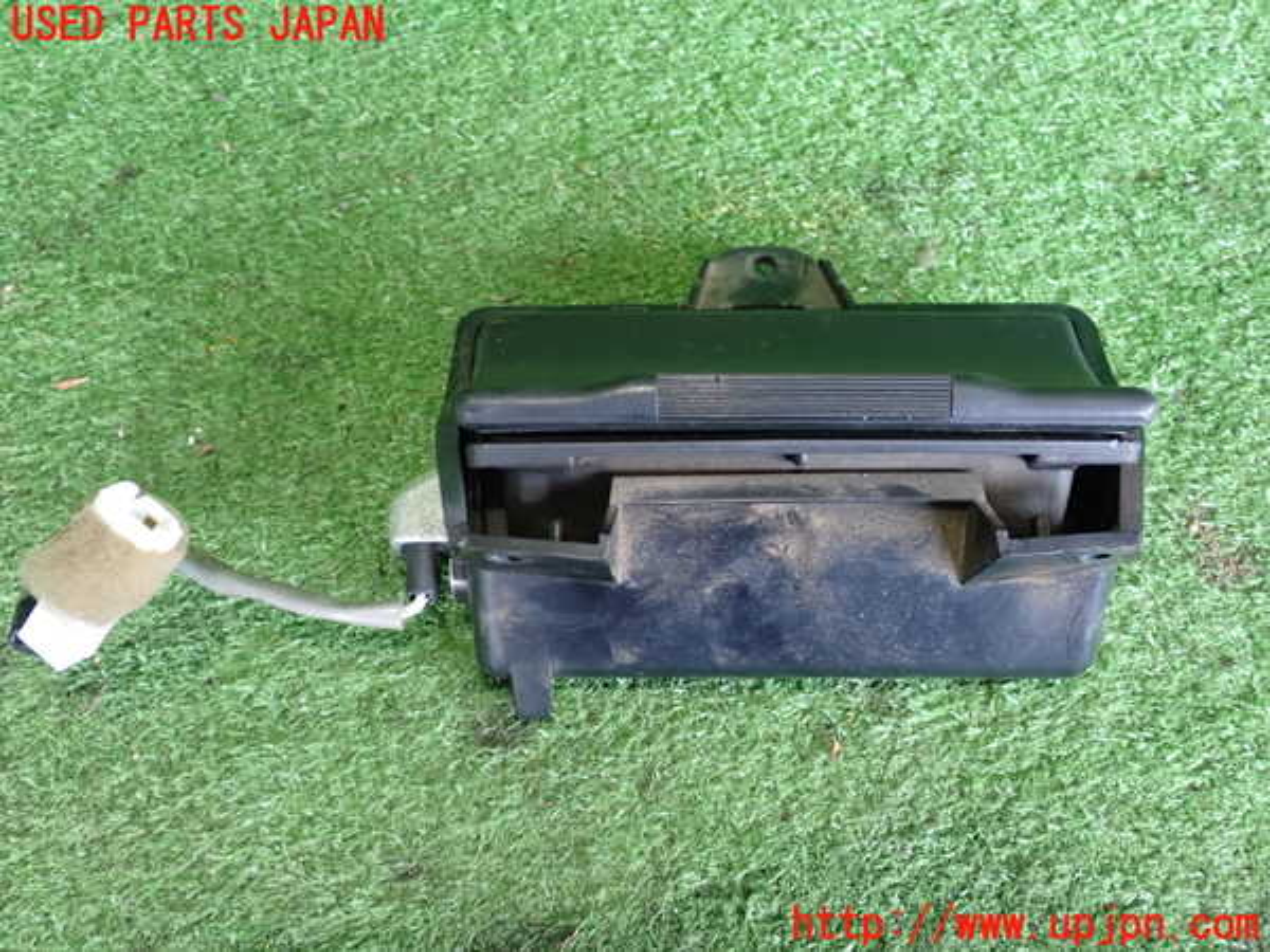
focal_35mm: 36
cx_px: 635
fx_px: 1321
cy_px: 476
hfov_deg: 51.4
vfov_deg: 39.7
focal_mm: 6.37
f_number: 2.5
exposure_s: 1/30
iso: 800
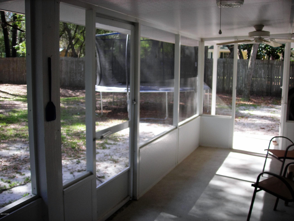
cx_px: 147
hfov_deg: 49.0
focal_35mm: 38
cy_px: 110
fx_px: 323
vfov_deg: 37.7
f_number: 3.2
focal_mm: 6.3
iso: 50
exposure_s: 1/47.4
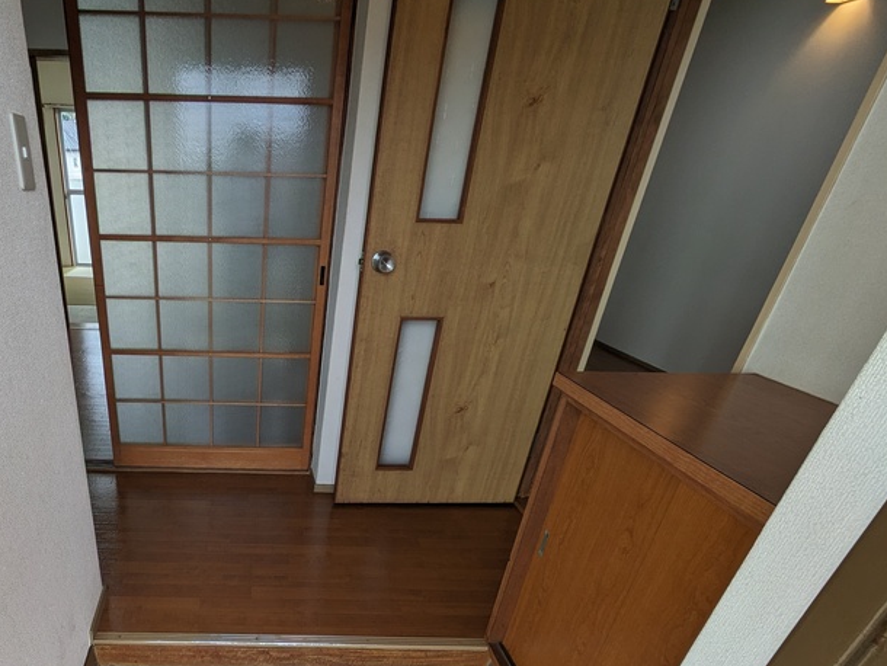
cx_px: 238
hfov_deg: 71.9
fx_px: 564
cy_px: 503
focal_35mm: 22
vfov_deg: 57.8
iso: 49
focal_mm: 1.83
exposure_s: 1/193
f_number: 2.2
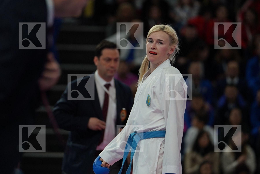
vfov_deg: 4.6
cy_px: 87
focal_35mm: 300
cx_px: 130
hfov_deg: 6.9
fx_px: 2166
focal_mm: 200
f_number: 2.8
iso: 1000
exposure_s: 1/1000
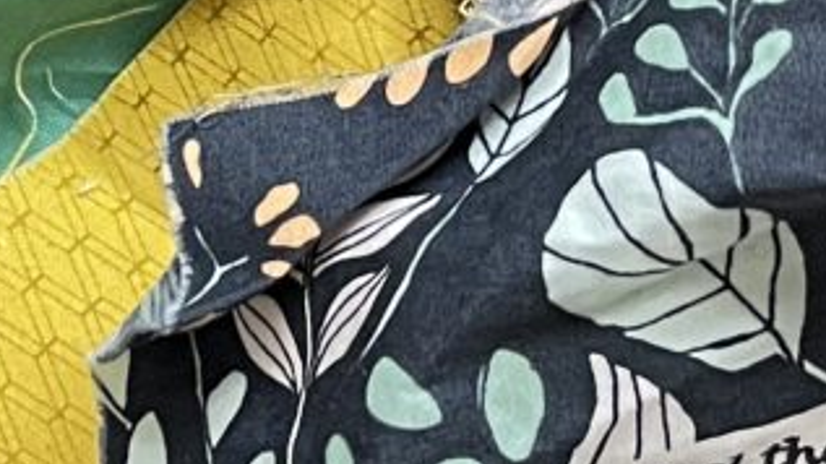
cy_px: -605
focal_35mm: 183
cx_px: 675
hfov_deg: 11.7
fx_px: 4006
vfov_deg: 6.4
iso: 500
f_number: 1.6
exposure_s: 1/60
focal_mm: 5.1
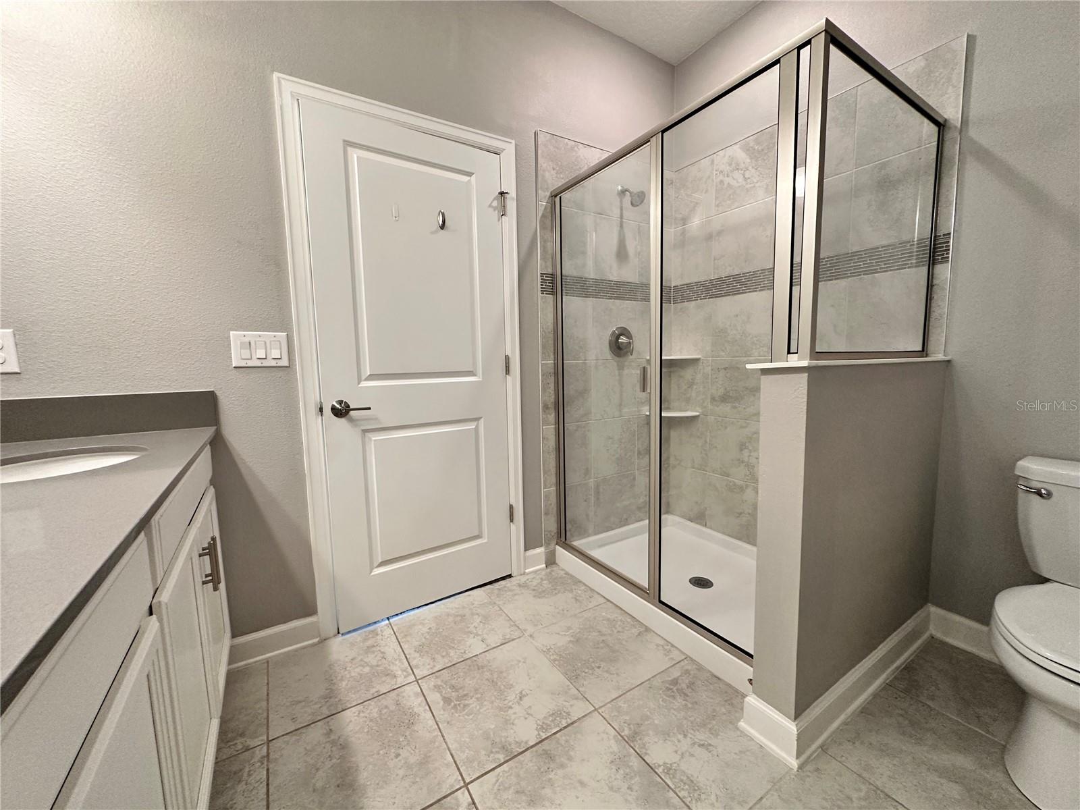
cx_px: 540
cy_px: 405
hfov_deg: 102.1
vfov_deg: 85.7
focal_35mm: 14
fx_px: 437
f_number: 2.2
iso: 320
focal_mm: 2.22
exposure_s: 1/120
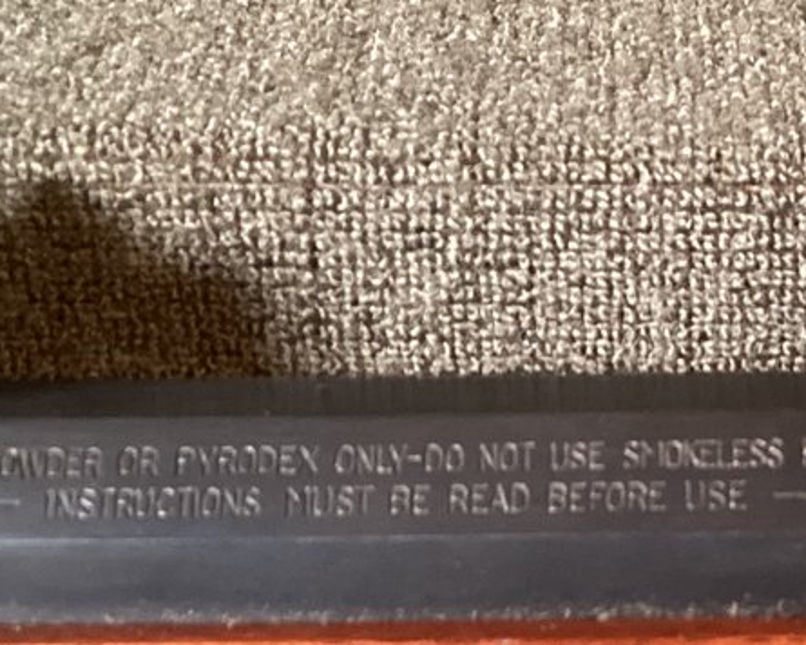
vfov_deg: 14.6
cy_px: 726
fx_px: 2457
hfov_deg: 18.3
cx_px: 749
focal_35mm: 103
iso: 400
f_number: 2.4
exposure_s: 1/40
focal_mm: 3.3
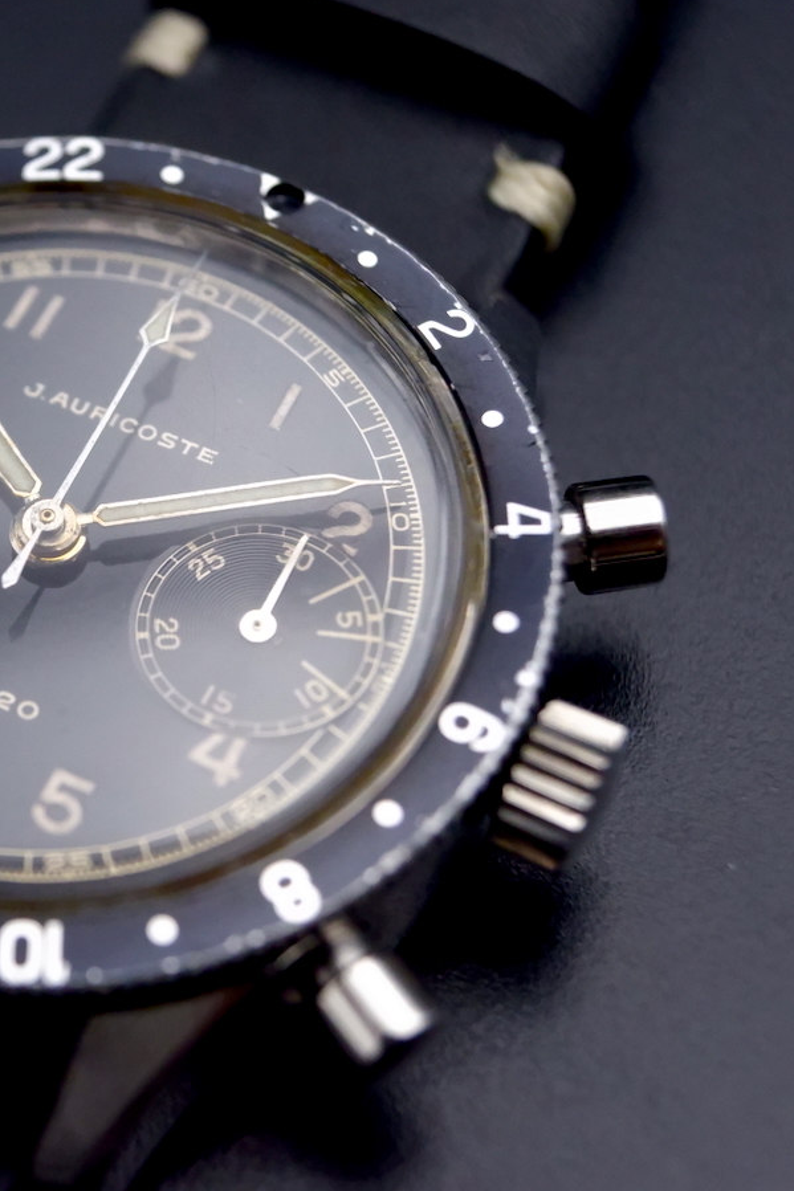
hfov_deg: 18.5
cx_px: -76
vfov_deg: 28.5
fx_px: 2350
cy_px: 593
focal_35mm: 71
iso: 6400
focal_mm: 31.5
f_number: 5.6
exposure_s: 1/4000
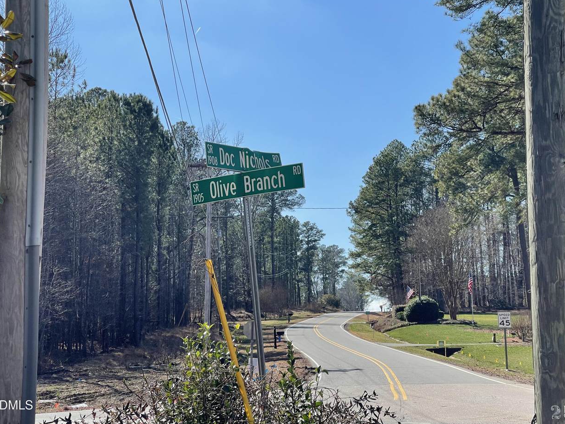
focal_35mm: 67
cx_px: 293
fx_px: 1093
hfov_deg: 29.0
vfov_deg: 21.9
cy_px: 203
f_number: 2.2
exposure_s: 1/1449
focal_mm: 7.5
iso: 20
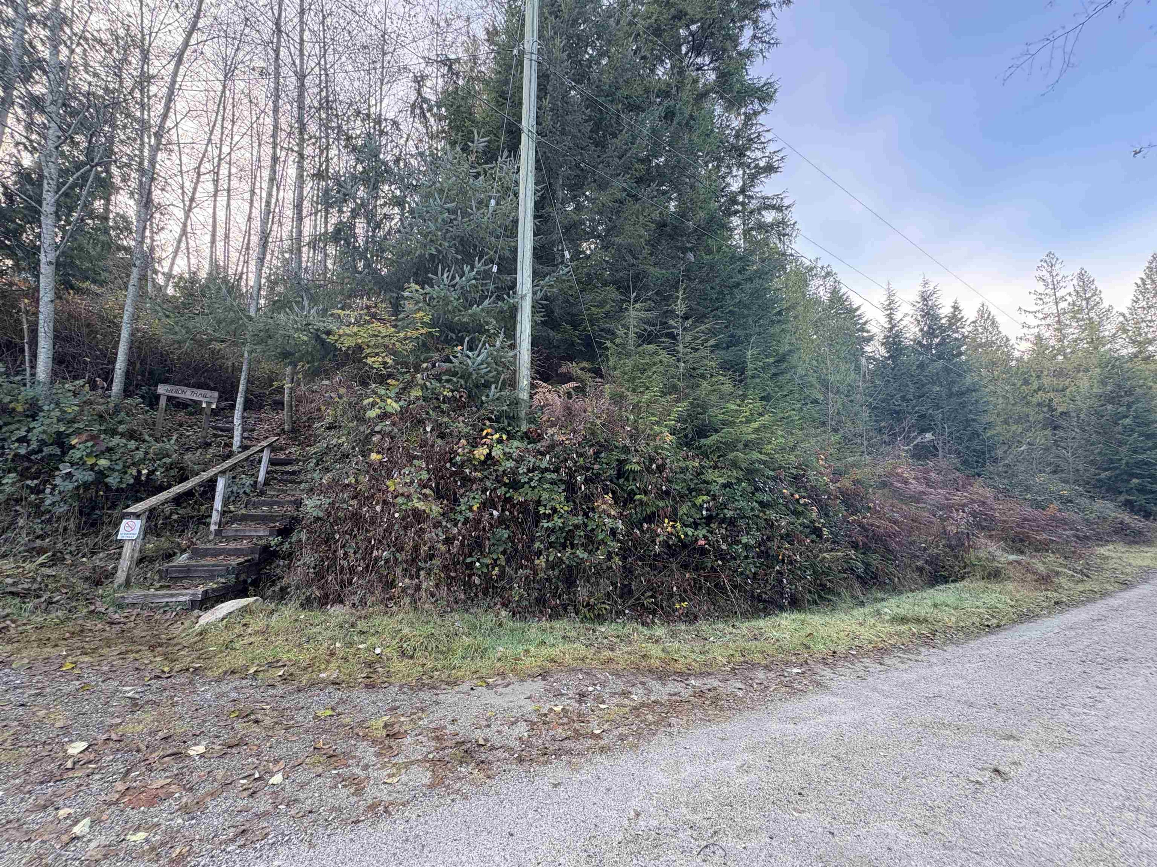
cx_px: 578
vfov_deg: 85.7
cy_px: 434
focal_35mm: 14
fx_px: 468
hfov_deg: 102.1
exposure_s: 1/77
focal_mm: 2.22
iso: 200
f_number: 2.2
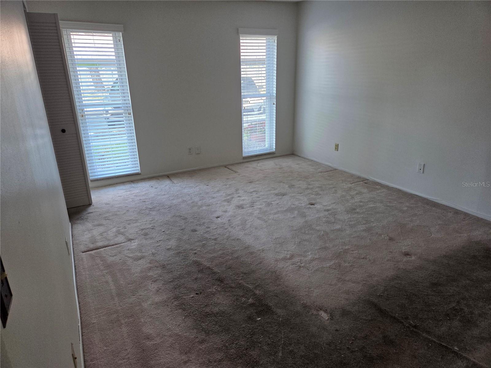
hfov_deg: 73.9
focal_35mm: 23
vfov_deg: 58.9
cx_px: 246
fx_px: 326
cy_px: 184
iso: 160
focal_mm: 5.4
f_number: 1.8
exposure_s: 1/120
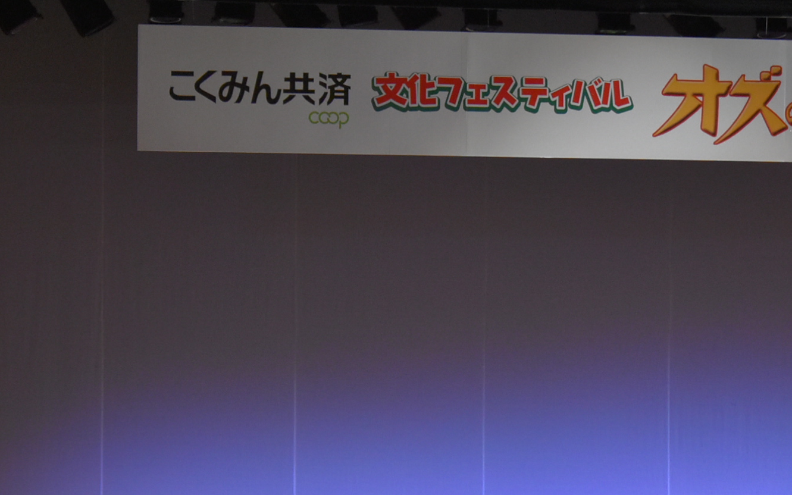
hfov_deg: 11.0
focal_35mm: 189
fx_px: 4083
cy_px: 376
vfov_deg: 6.9
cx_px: 659
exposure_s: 1/60
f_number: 5.6
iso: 2000
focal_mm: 55
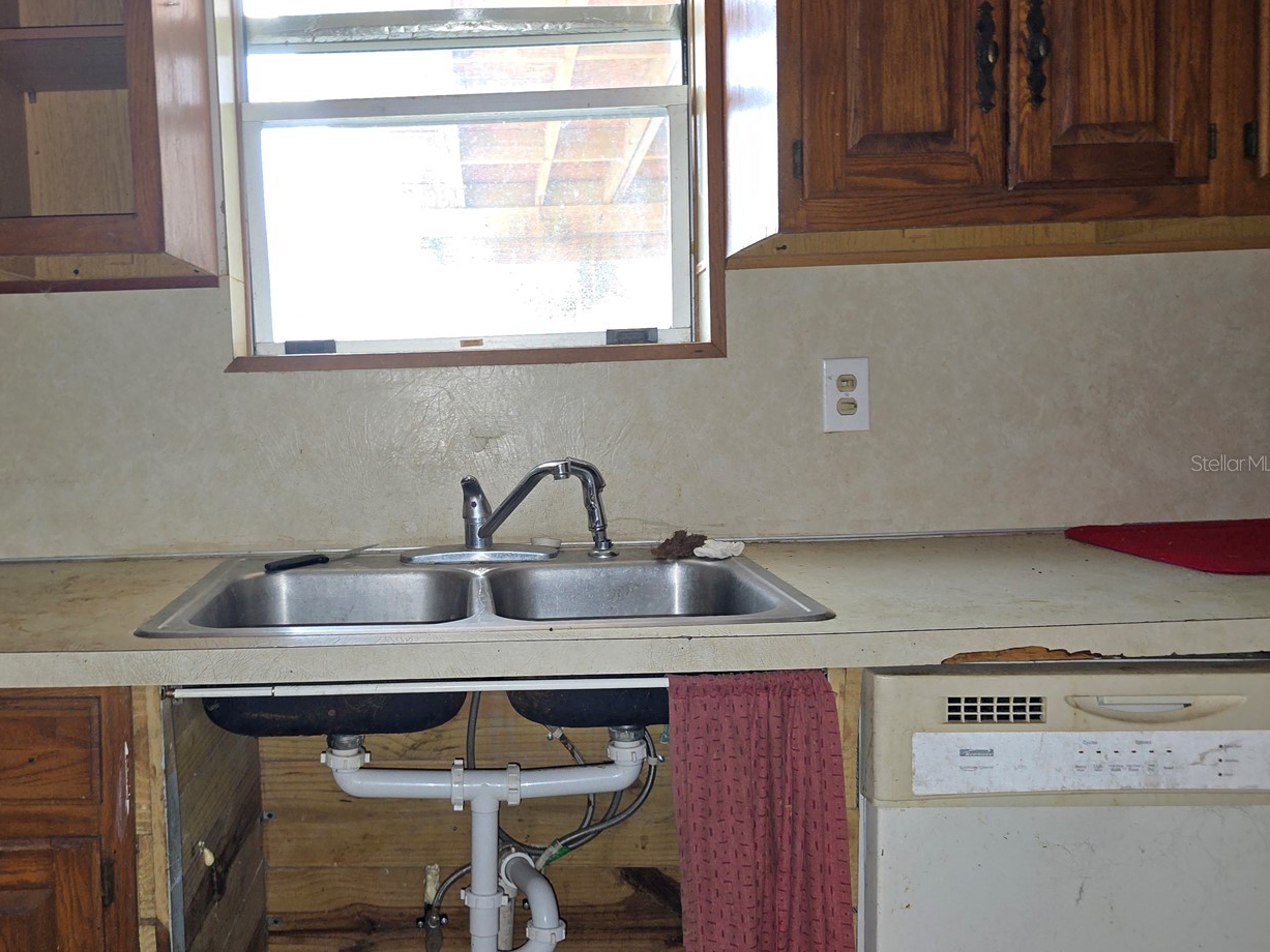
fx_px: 1101
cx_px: 461
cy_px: 463
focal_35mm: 30
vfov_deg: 46.8
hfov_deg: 59.0
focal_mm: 6.3
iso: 100
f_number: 1.7
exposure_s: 1/24
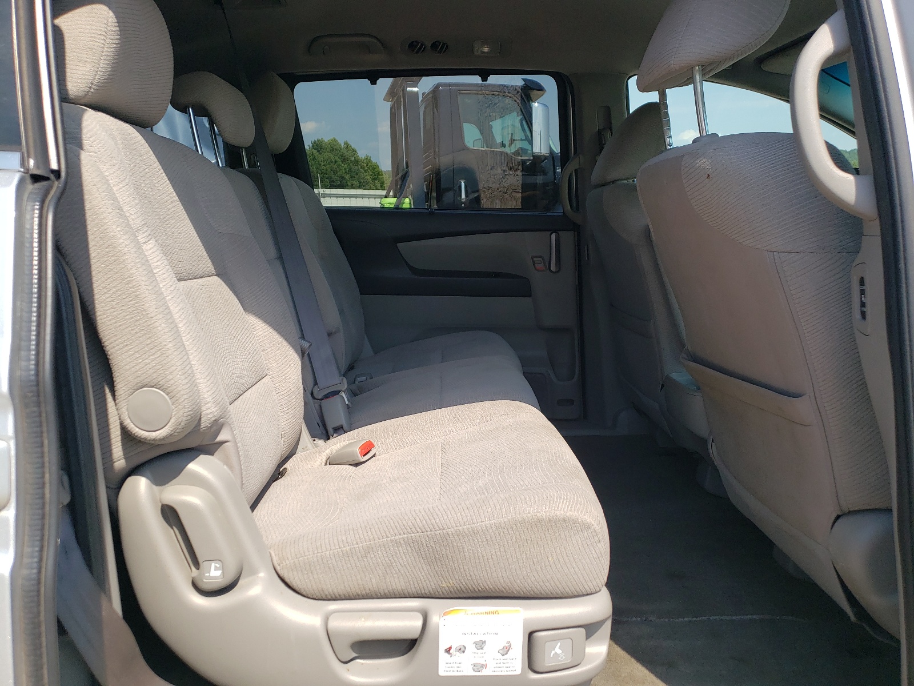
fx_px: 687
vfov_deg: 53.1
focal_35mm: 26
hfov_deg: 67.3
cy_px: 343
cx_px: 457
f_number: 1.5
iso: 50
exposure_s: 1/1667
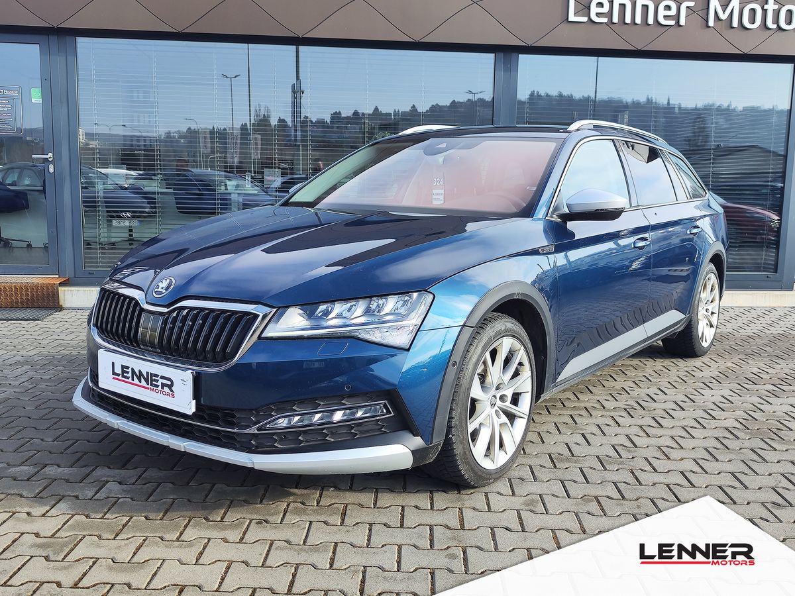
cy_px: 298
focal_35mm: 23
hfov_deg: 73.9
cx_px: 398
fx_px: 528
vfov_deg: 58.9
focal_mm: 7.01
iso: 50
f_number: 1.69
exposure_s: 1/276
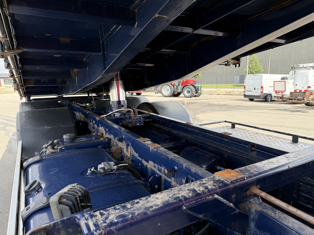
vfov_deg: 56.8
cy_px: 118
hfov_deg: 71.6
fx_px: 218
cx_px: 157
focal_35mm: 24
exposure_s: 1/888
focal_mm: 6.76
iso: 100
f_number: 1.78
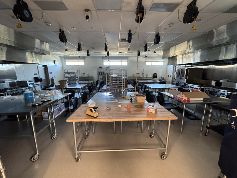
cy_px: 89
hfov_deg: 102.1
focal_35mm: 14
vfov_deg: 85.7
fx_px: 96
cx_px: 118
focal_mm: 2.22
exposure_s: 1/60
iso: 500
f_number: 2.2
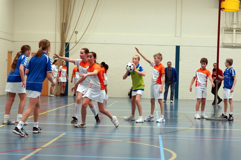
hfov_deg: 27.0
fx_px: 502
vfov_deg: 18.2
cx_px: 120
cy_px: 80
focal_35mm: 75
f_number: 2.5
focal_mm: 50
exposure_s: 1/160
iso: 800
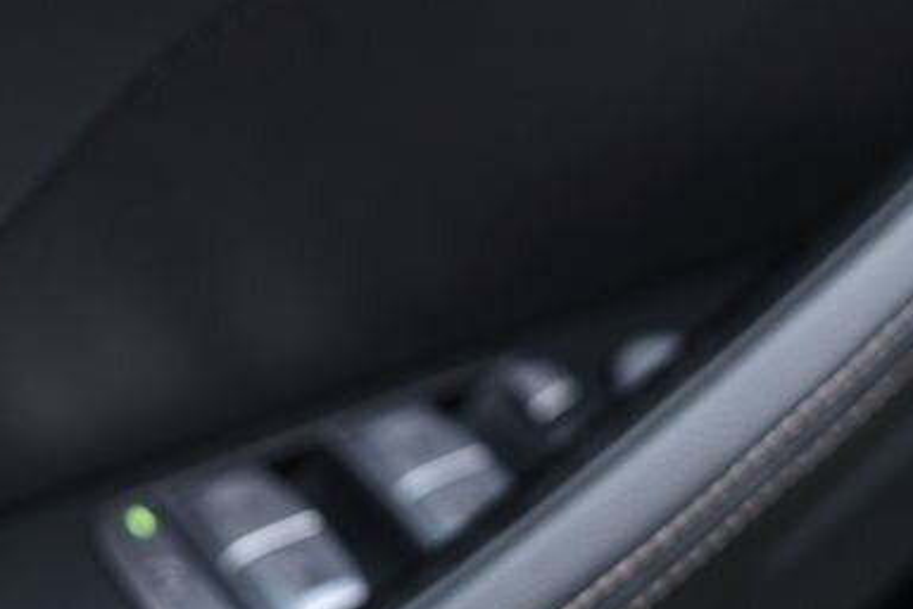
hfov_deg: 19.5
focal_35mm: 104
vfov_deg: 13.0
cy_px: 42
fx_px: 2637
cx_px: 228
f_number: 2.8
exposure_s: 1/40
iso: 250
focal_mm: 39
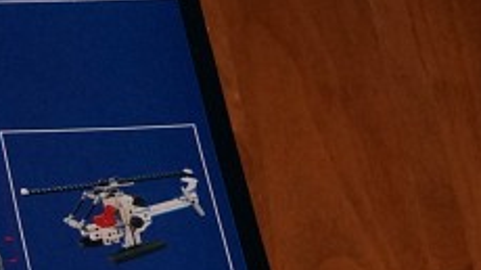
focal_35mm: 236
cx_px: -650
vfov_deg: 5.1
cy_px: 482
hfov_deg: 8.4
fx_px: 3007
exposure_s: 1/60
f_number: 8
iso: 800
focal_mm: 27
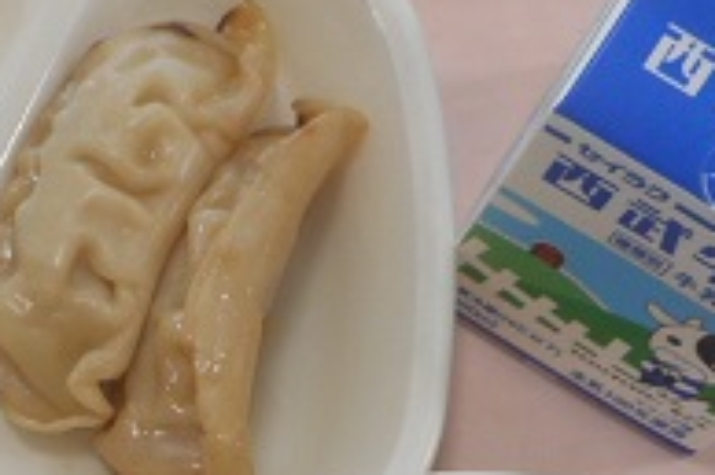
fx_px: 1647
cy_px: 641
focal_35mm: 83
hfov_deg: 23.4
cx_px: -9
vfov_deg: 15.5
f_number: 3.7
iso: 125
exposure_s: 1/30
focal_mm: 4.5
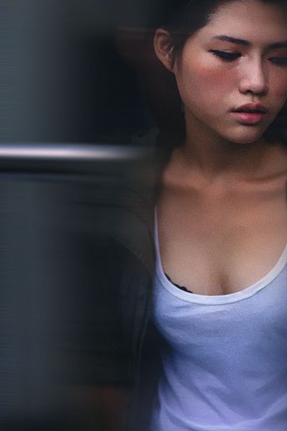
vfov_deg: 12.6
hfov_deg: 8.4
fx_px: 1950
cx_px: 257
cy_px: 160
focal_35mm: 163
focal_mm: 85
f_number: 2.2
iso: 320
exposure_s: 1/640
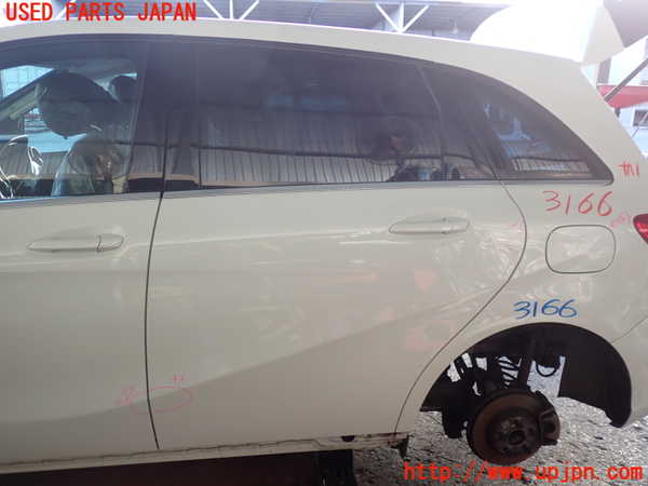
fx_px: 562
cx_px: 324
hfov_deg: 60.0
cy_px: 243
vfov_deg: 46.8
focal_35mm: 30
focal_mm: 5.4
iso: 100
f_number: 2.3
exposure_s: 1/60
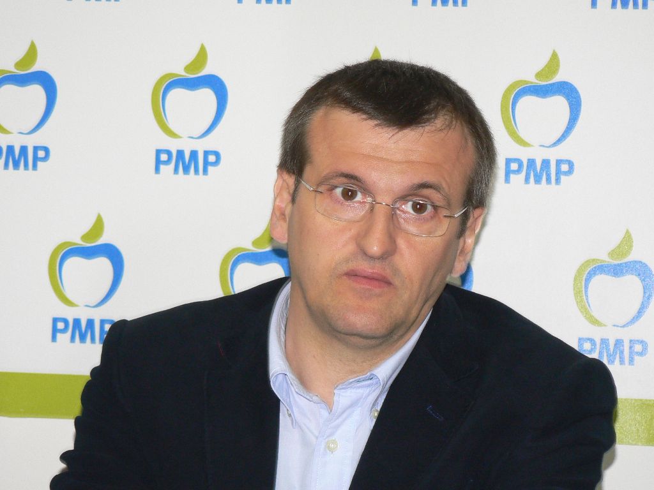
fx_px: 2777
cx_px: 327
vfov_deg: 10.1
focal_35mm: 147
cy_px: 245
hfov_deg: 13.4
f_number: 3.3
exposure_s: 1/13
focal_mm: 24.6
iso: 125
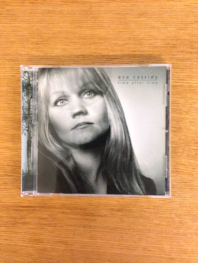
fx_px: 252
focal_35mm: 33
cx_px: 99
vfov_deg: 55.4
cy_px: 132
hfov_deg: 42.9
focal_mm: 4.13
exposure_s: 1/15
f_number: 2.4
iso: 640
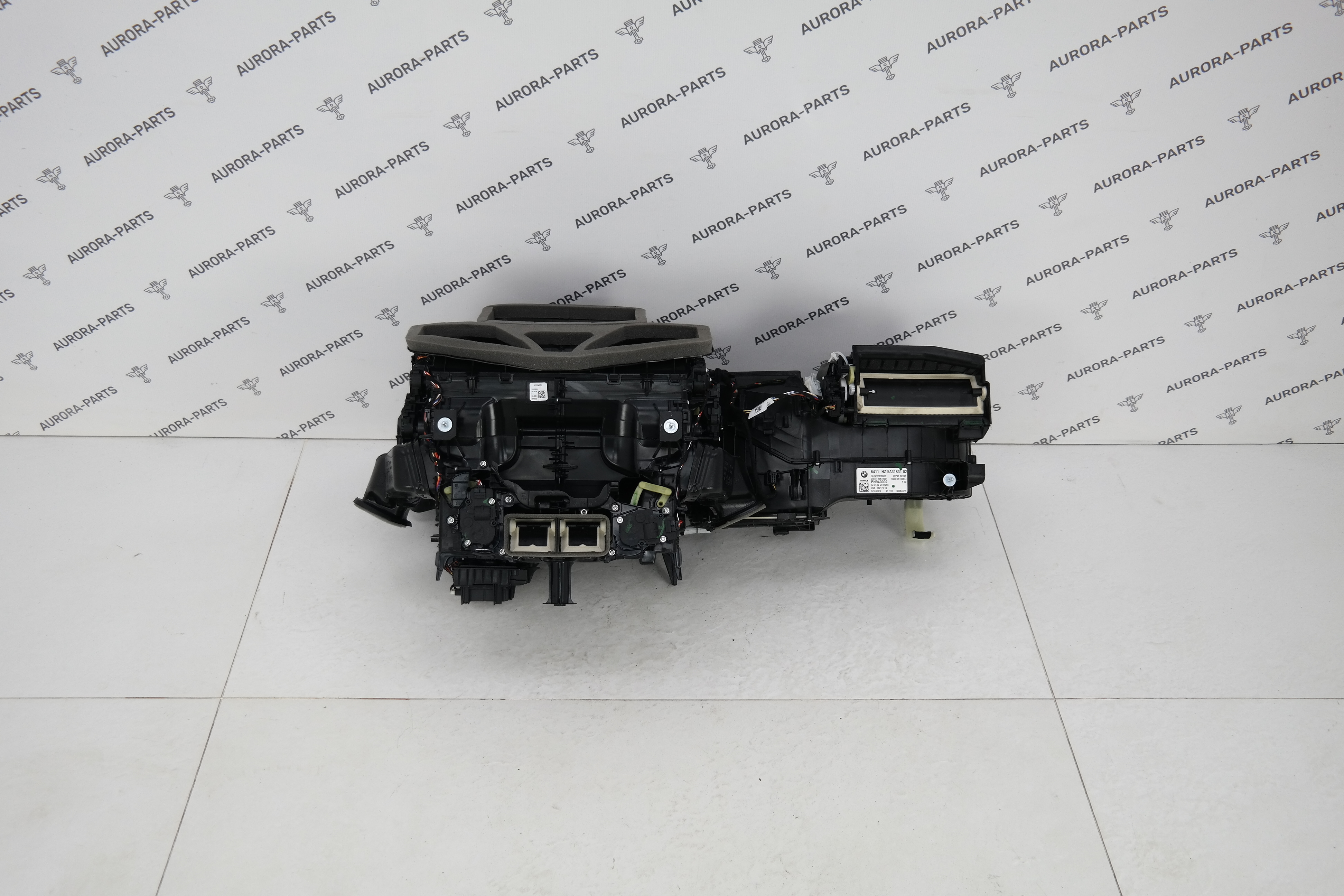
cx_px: 672
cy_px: 448
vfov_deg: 40.0
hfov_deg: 57.2
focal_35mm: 33
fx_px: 1232
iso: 200
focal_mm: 22
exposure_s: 1/80
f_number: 4
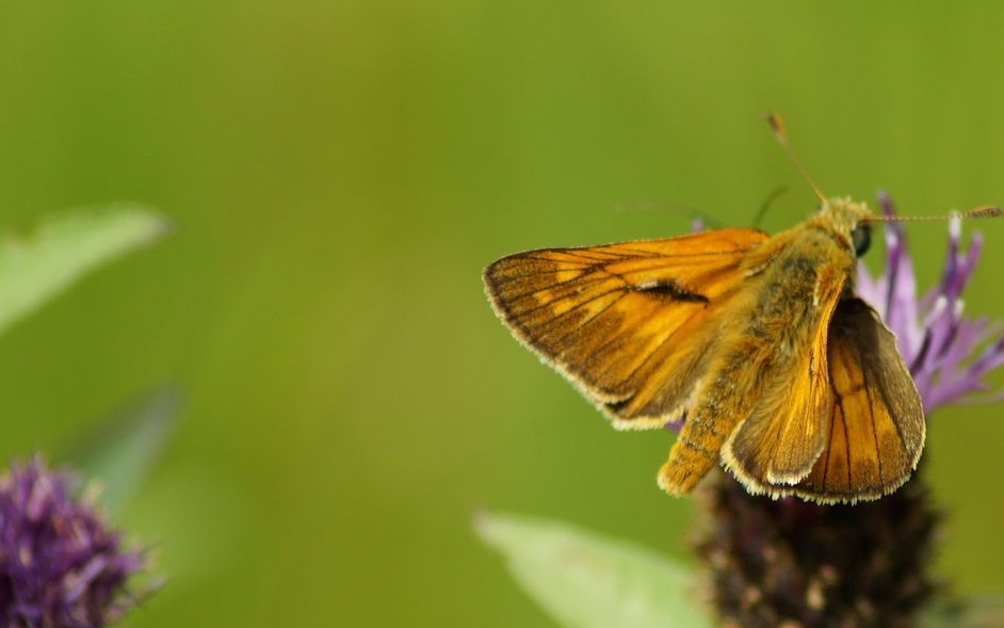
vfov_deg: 2.1
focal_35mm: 637
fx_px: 17432
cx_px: 787
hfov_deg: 3.3
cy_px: 318
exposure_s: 1/320
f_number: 5.6
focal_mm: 180
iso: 160
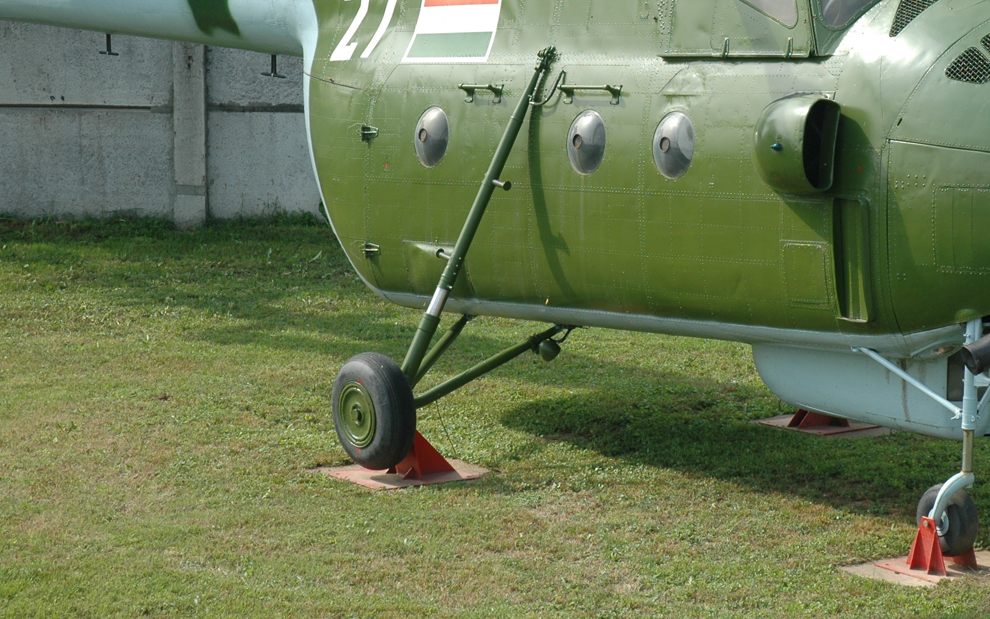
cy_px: 144
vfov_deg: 11.3
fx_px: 3130
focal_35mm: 116
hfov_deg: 17.9
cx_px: 710
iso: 200
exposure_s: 1/250
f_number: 8
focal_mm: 50
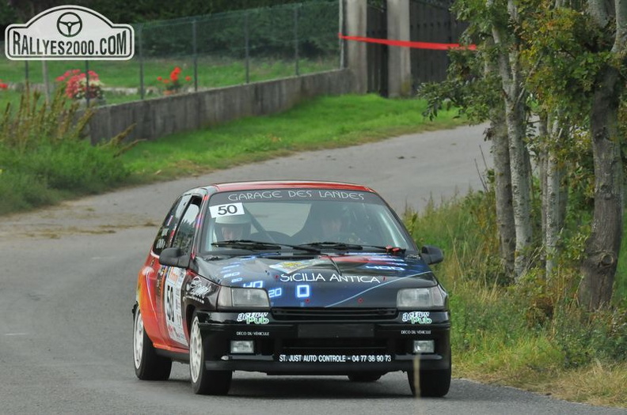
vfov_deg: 3.0
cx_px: 314
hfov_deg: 4.6
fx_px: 7823
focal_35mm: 450
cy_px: 208
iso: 1000
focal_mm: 300
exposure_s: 1/640
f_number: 13
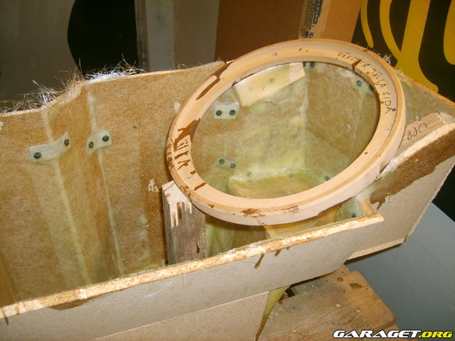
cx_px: 228
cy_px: 170
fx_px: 460
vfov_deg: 40.7
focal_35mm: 35
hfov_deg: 52.6
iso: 100
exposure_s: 1/30
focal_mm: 5.8
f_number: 2.8
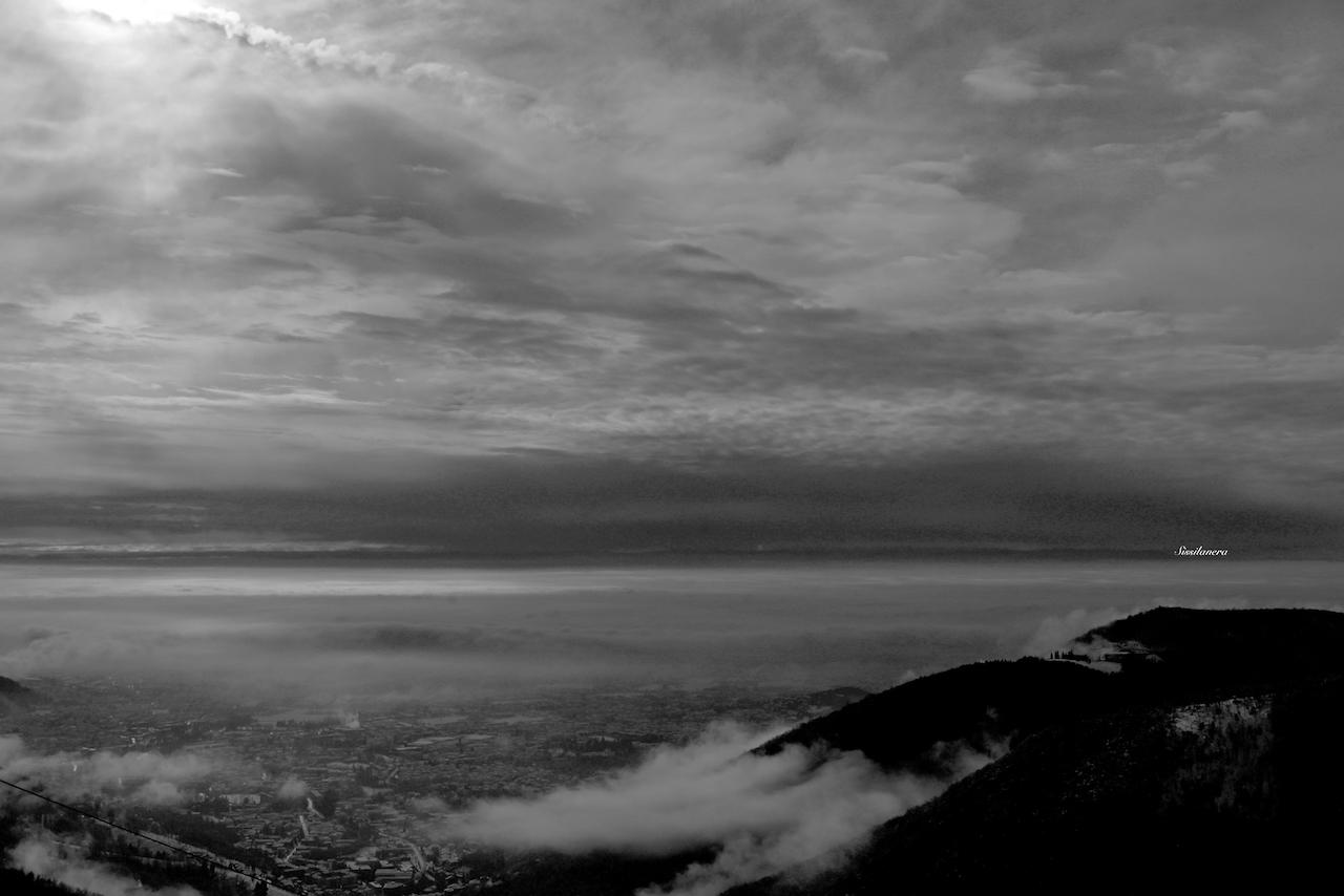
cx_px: 672
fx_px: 1568
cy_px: 448
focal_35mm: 42
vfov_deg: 31.9
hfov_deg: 46.4
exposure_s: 1/1250
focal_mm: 28
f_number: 14
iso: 100
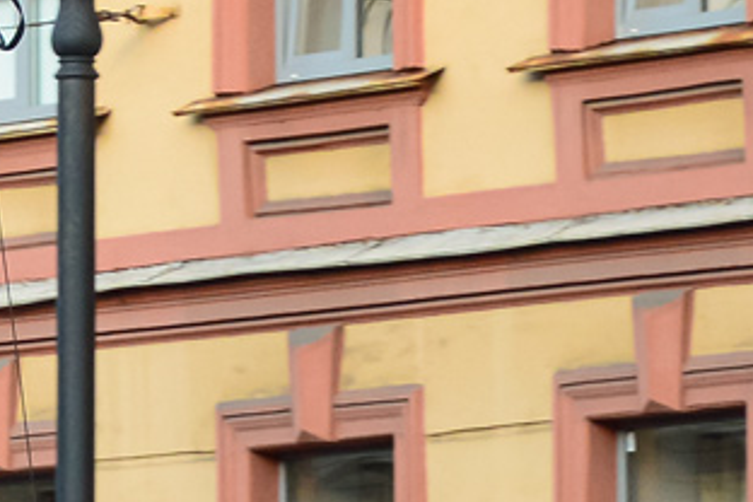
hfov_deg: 4.0
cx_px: -987
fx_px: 10562
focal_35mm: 505
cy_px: 821
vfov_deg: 2.7
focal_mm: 70
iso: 800
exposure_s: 1/400
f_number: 5.6
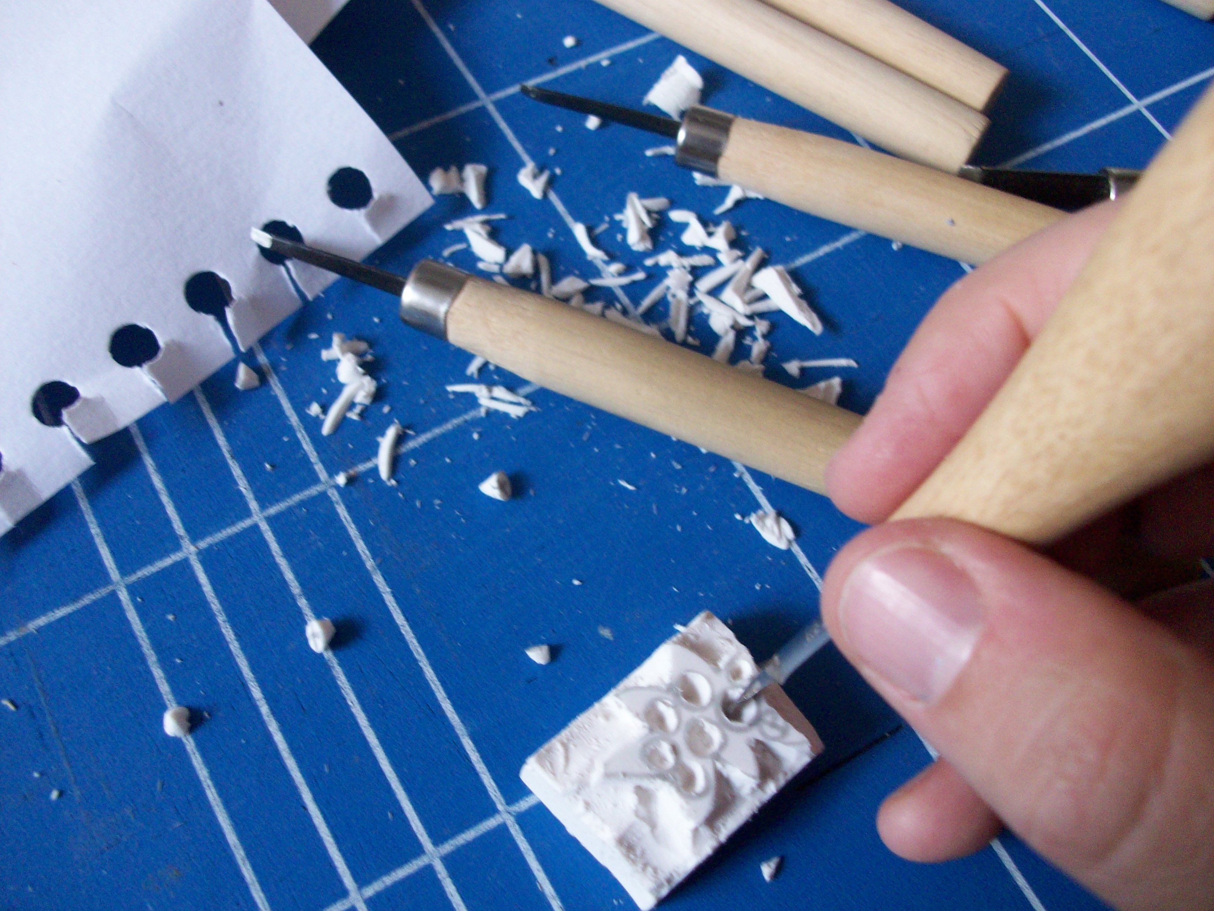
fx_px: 1192
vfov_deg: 41.8
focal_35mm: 34
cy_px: 456
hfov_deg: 54.0
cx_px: 607
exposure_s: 1/44.4
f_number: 2.8
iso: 160
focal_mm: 5.7
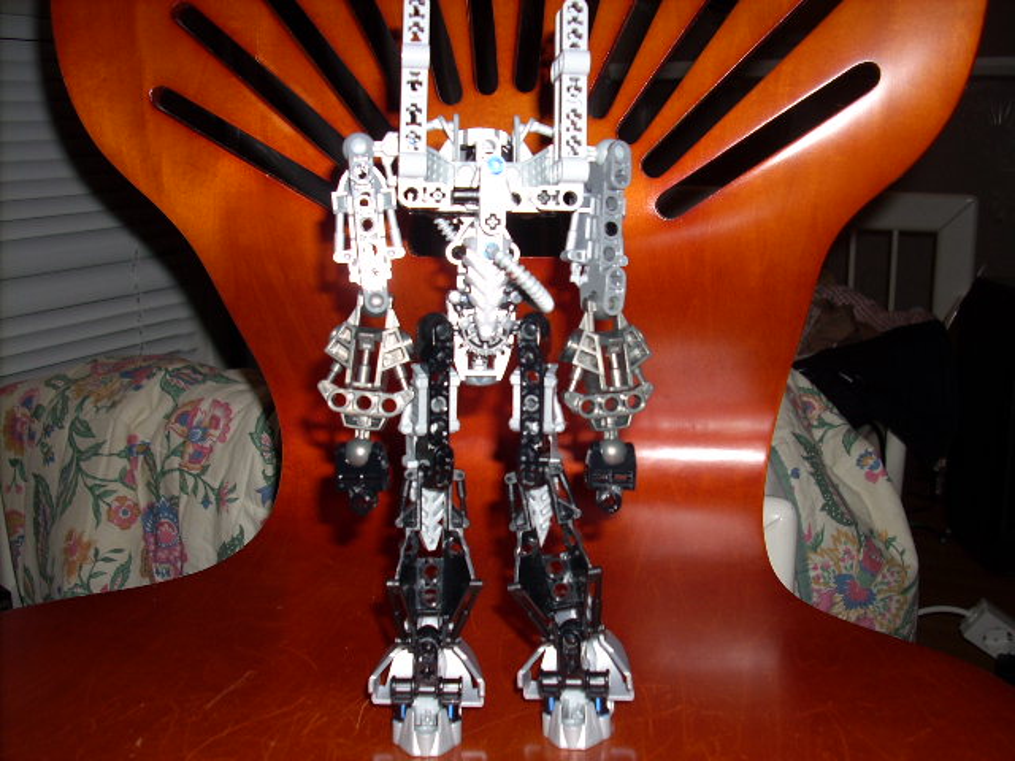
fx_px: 1085
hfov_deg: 50.1
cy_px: 380
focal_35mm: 37
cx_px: 508
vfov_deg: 38.7
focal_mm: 6.2
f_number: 2.8
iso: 64
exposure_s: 1/60
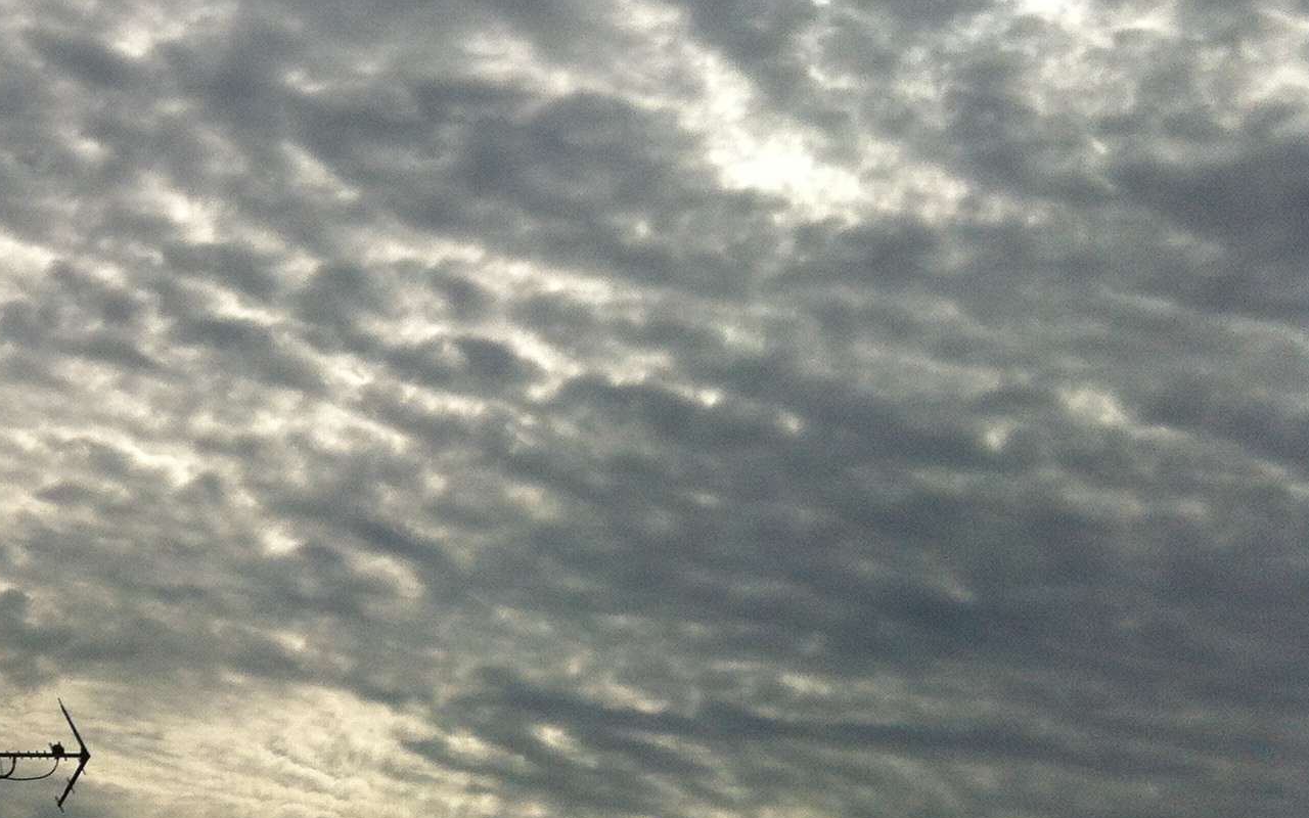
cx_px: 73
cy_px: 121
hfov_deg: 26.4
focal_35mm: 75
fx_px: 2676
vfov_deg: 17.2
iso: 80
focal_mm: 3.85
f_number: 2.8
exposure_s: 1/7541
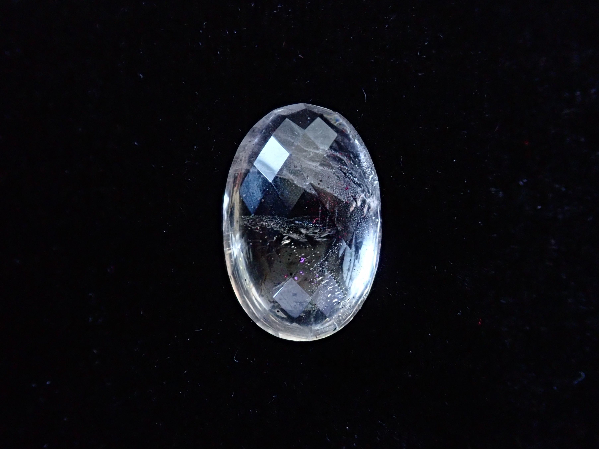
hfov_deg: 60.0
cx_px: 300
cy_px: 224
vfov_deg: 46.8
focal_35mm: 30
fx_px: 519
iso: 800
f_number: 3.2
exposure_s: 1/80
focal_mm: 5.5
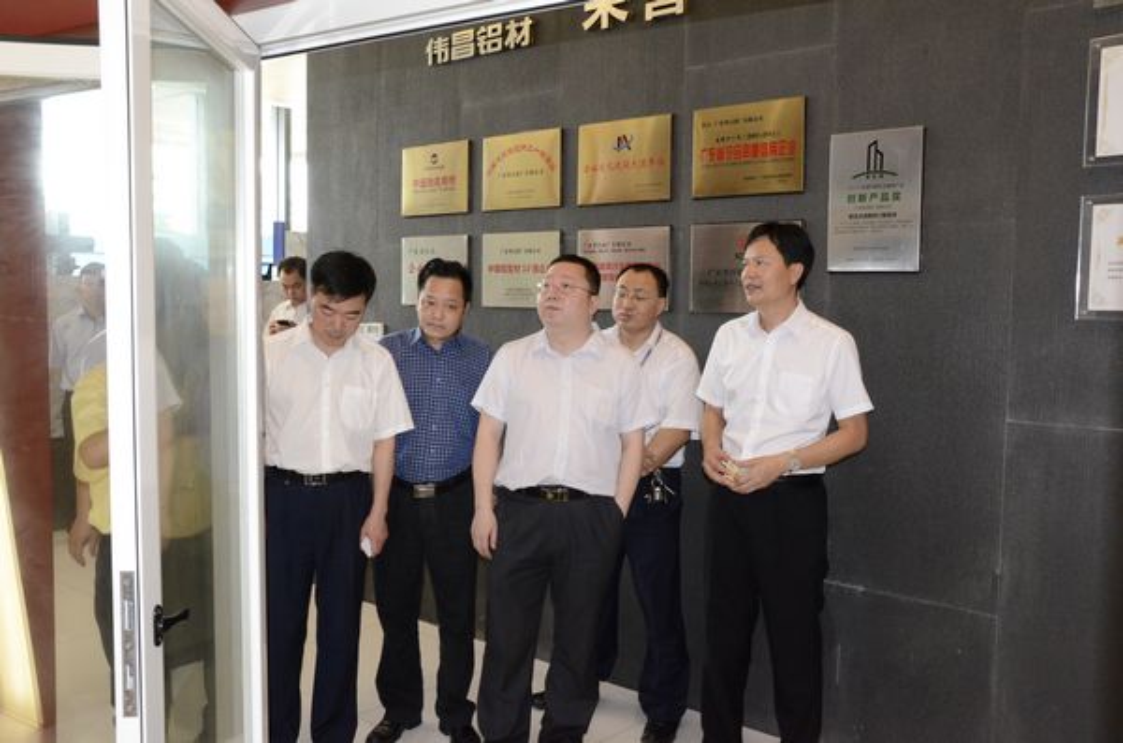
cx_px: 562
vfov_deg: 39.8
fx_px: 1027
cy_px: 372
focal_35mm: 33
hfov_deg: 57.3
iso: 3200
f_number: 8
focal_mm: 22
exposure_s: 1/60
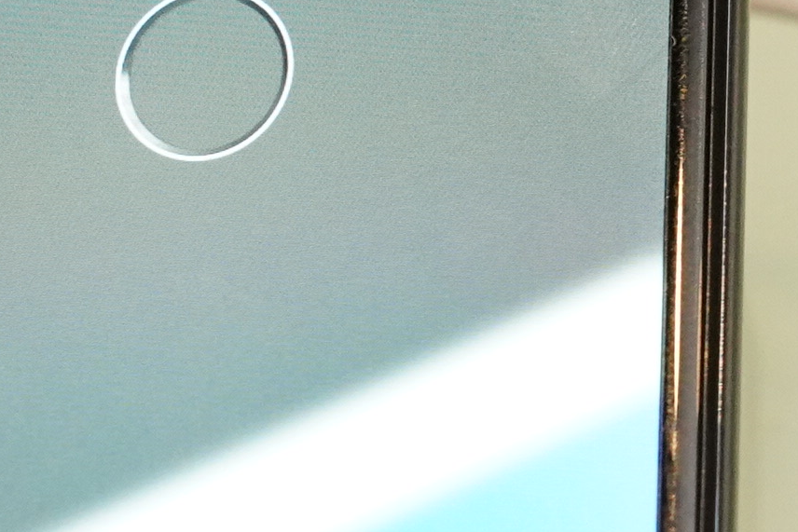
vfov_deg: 3.9
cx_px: 1340
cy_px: 263
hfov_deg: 5.8
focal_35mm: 350
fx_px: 7759
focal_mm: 58
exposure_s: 1/100
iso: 4000
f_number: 5.6
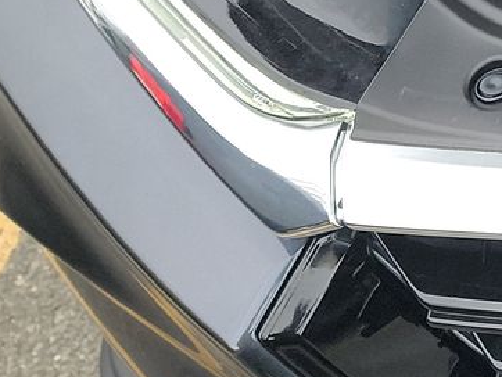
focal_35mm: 106
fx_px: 1538
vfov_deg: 13.1
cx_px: 1102
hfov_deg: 14.3
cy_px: -218
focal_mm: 6.7
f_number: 1.8
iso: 87
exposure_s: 1/119
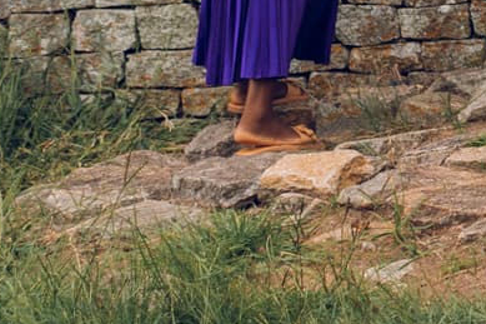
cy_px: -320
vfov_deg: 9.0
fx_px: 1943
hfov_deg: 12.4
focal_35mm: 144
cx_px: 1011
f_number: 2.8
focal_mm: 28
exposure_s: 1/500
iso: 64
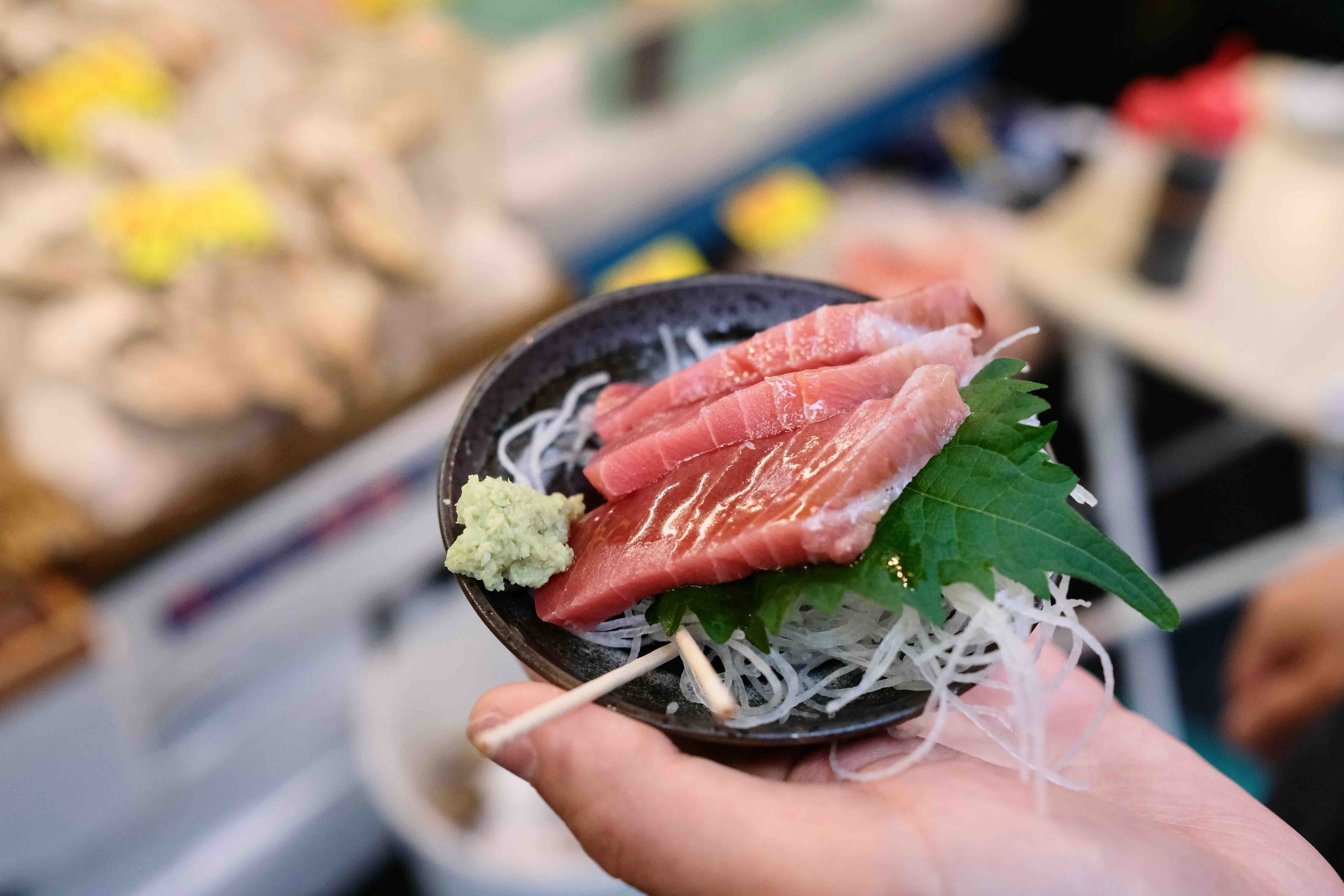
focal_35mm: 35
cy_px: 448
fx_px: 1307
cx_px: 672
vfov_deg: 37.9
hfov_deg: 54.4
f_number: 3.2
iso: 2500
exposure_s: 1/1000
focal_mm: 23
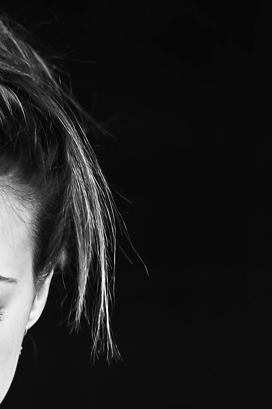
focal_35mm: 208
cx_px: 32
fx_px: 2358
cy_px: 671
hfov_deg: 6.6
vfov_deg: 9.5
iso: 250
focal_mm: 55
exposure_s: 1/125
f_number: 2
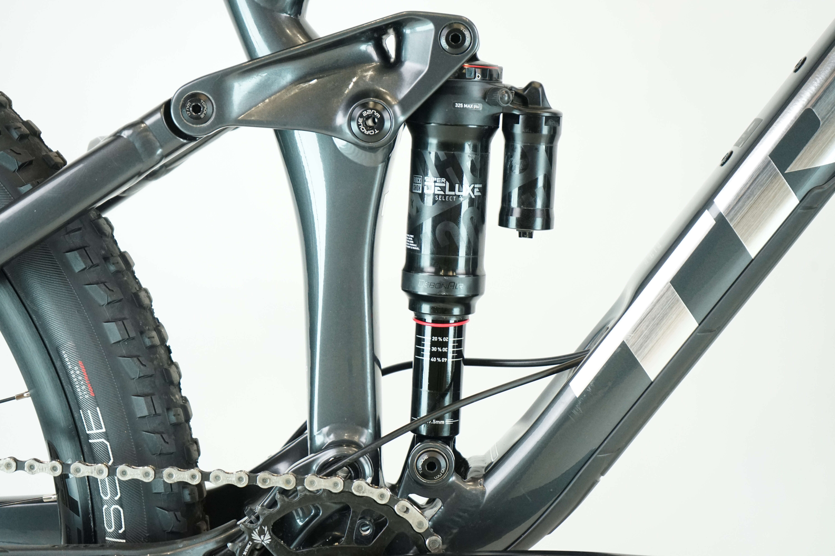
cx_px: 418
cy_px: 278
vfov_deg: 19.5
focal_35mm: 70
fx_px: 1623
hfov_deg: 28.8
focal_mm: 70
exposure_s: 1/200
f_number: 5.6
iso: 2500
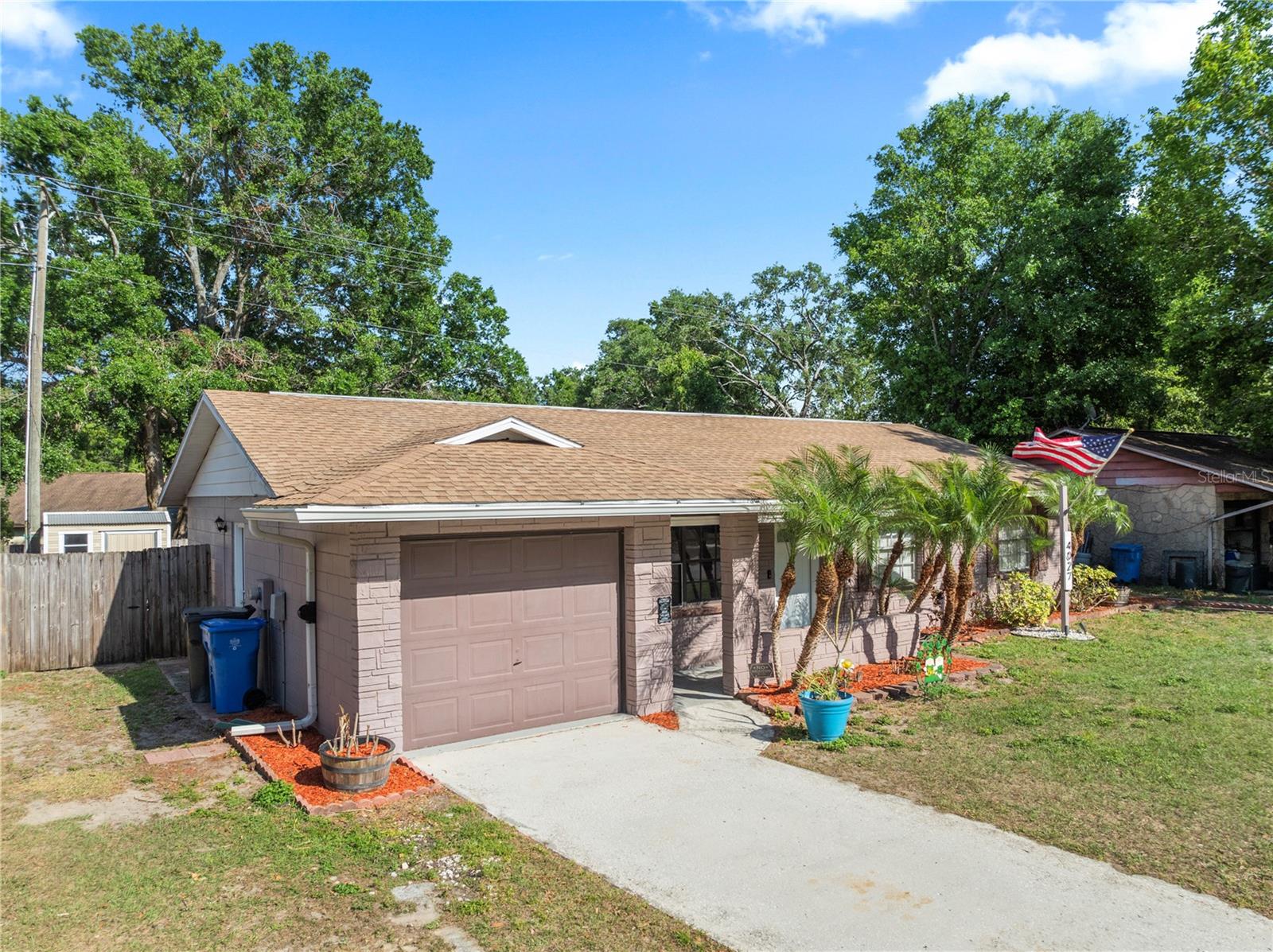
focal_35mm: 24
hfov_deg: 71.6
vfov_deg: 56.7
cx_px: 636
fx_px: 882
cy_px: 476
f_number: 2.8
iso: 130
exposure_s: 1/2000
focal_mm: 12.29
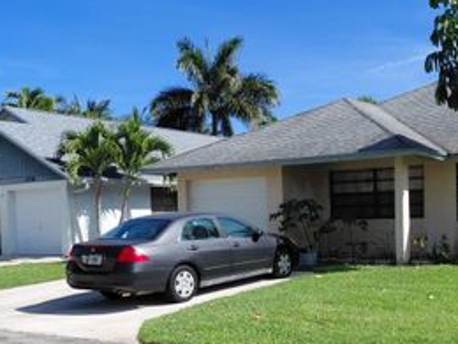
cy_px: 237
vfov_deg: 30.0
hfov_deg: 38.6
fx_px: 635
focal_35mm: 48
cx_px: 345
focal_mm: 4.69
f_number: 1.8
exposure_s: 1/2153
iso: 50
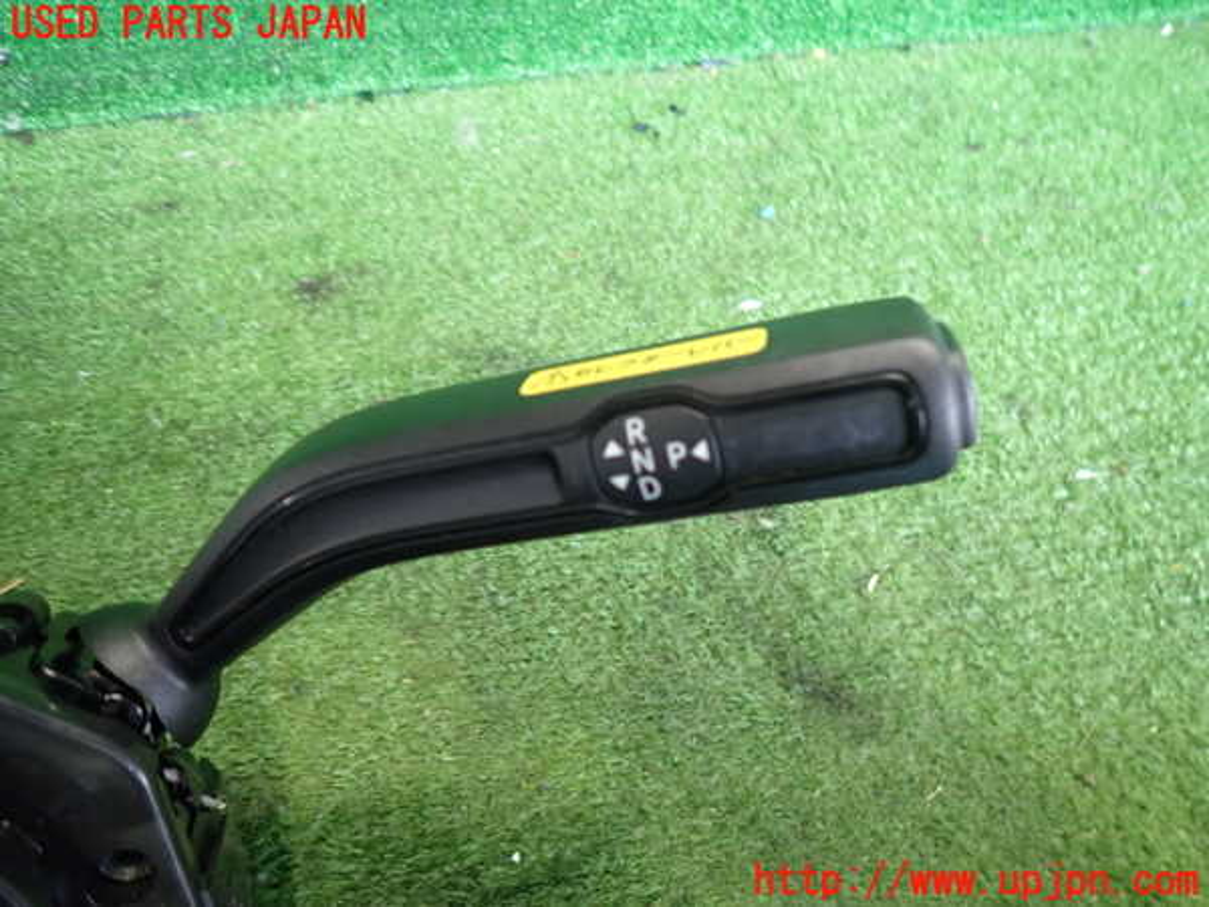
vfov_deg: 54.9
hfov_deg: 69.4
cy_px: 454
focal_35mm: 25
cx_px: 604
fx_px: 873
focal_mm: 4.5
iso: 250
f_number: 2
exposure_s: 1/30
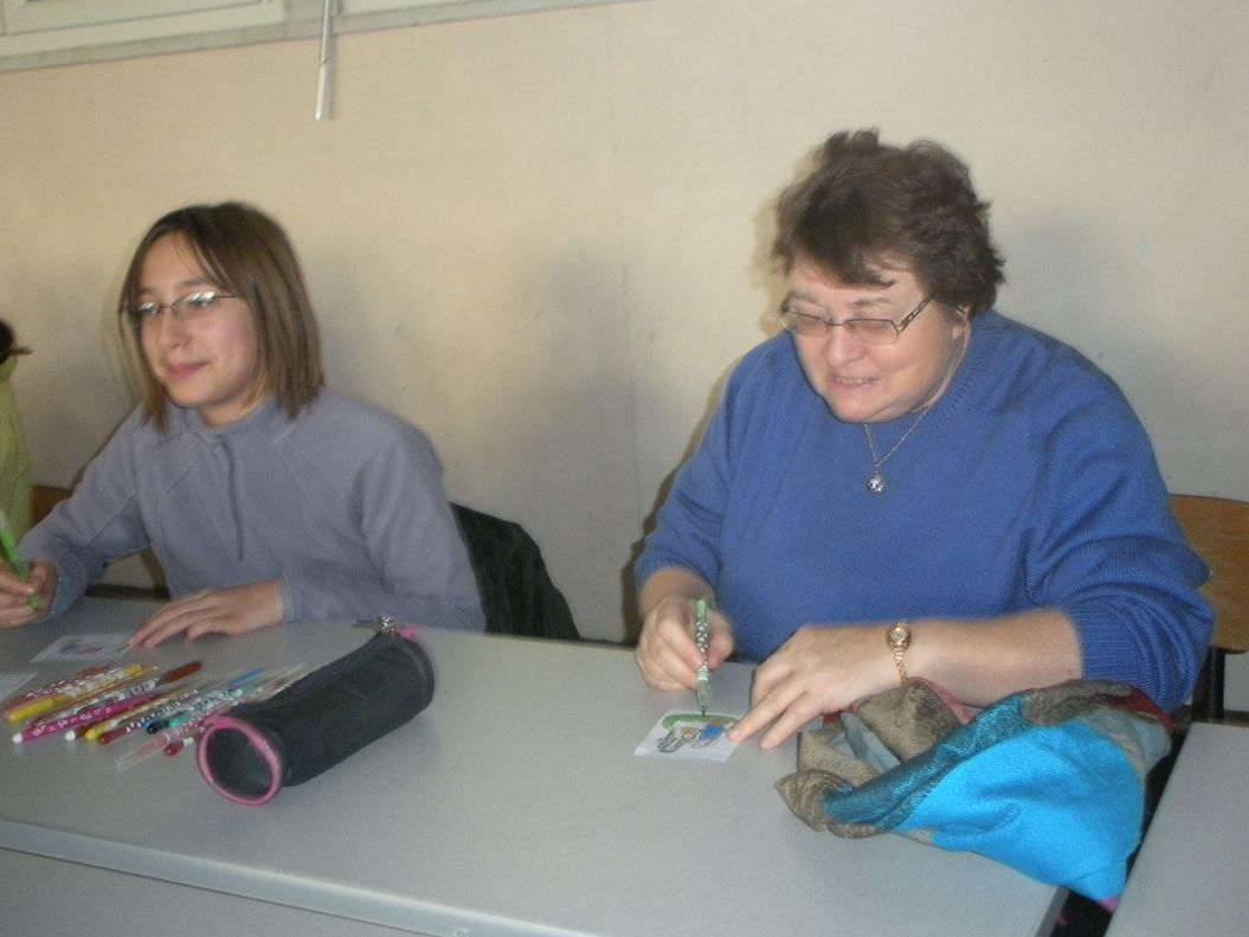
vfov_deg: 33.5
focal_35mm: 43
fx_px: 1551
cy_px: 365
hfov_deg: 43.9
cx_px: 635
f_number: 3.5
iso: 400
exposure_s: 1/30
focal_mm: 6.3
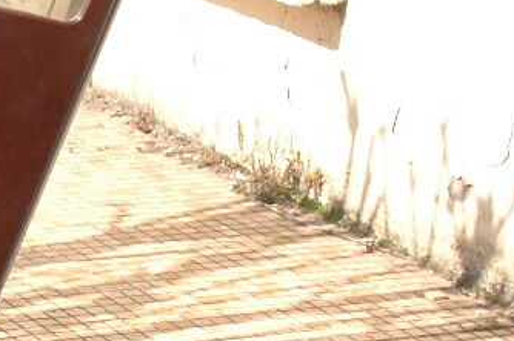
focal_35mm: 162
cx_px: -339
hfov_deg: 11.9
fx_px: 2311
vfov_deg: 8.4
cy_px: 326
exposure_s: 1/125
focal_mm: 24
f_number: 11
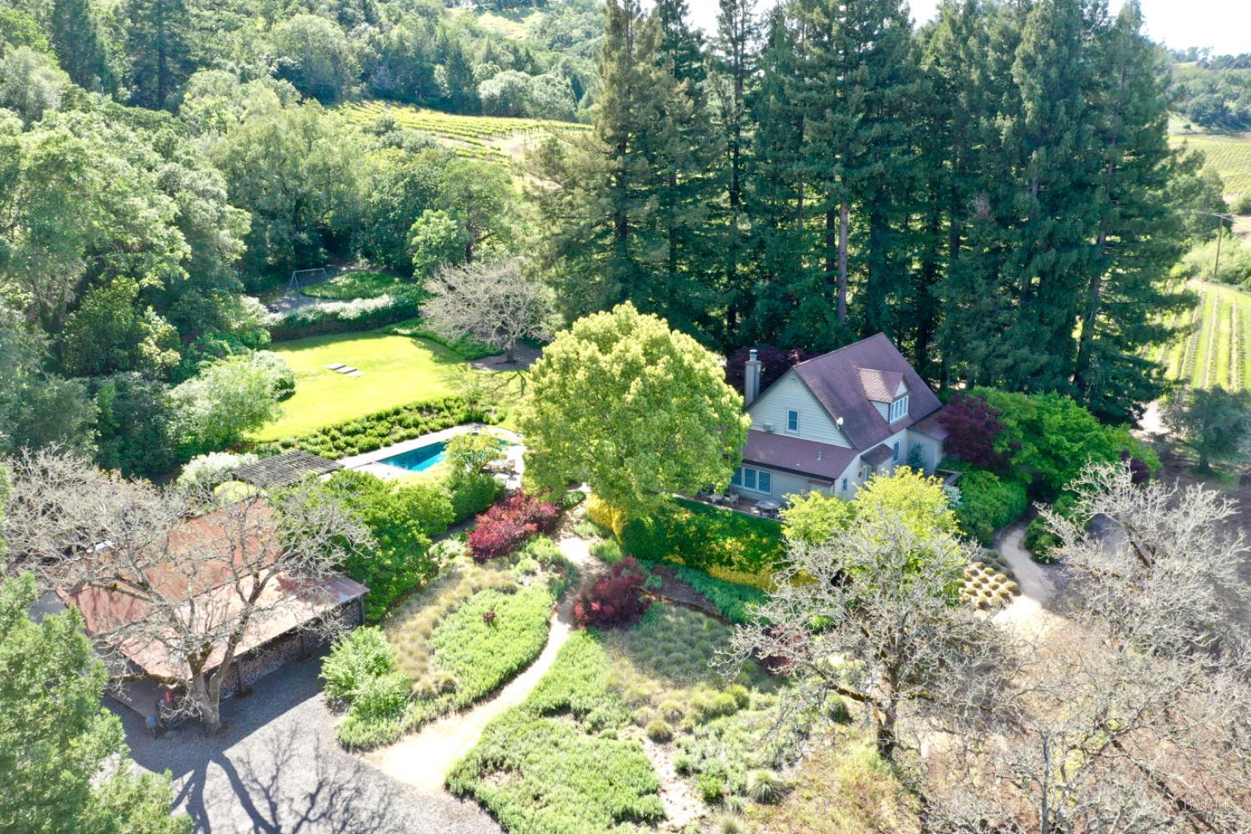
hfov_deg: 65.5
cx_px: 626
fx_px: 973
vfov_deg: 46.4
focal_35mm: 28
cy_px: 417
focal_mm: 10.26
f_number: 6.3
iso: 100
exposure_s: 1/60
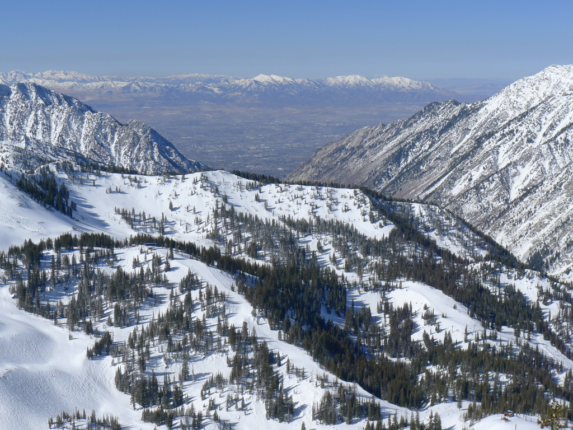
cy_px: 215
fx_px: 910
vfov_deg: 26.6
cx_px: 286
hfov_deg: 34.9
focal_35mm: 55
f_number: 5.6
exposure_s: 1/1000
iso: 80
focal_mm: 11.7
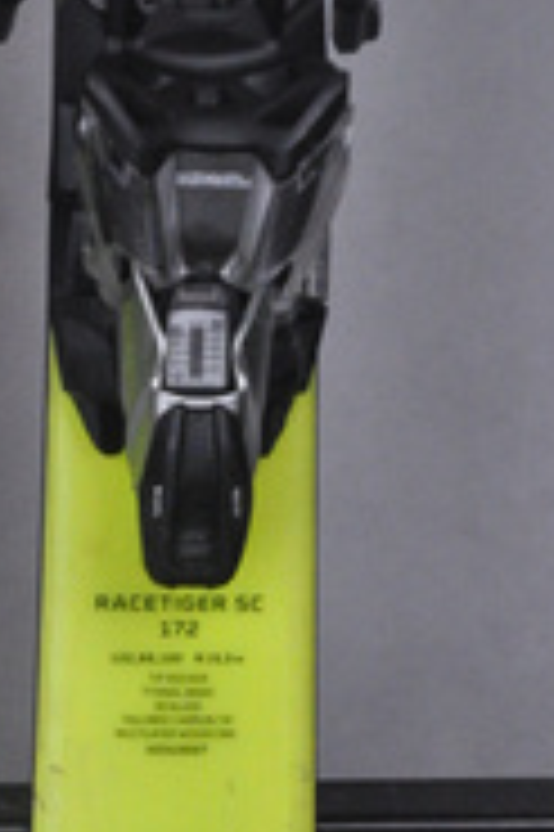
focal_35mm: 255
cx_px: -47
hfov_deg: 5.4
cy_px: 1007
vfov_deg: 8.0
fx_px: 5897
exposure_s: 1/125
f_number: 9.5
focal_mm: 70
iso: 3200
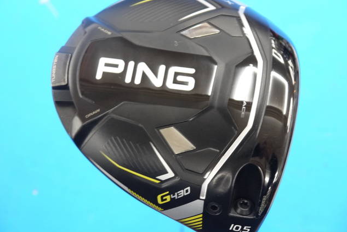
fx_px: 790
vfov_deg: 16.7
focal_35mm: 82
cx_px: 175
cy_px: 110
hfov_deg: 24.8
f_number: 5.5
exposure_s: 1/50
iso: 800
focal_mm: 39
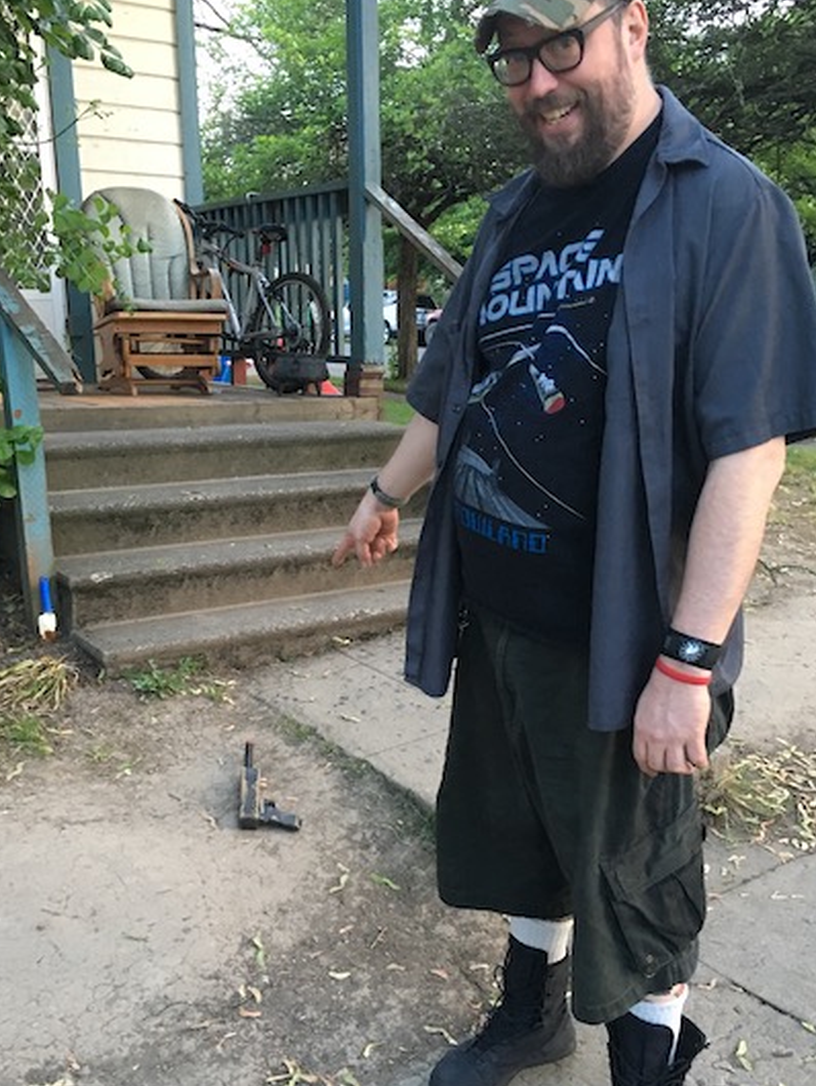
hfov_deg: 40.7
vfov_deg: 52.5
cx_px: 361
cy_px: 590
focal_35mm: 35
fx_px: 1099
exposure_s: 1/17
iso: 200
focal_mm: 4.15
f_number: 2.2
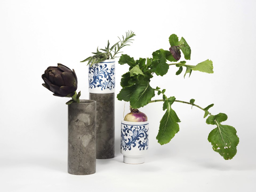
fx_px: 666
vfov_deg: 16.4
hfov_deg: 21.8
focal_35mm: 90
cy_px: 96
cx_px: 128
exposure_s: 1/5
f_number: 7.1
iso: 200
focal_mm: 45
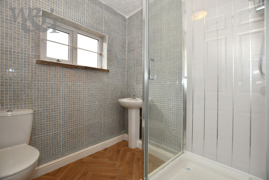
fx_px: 112
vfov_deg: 77.3
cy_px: 90
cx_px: 134
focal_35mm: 15
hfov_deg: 100.4
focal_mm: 10
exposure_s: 1/60
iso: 450
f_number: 4
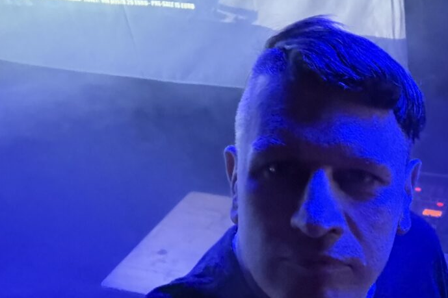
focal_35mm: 50
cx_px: 360
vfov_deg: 26.7
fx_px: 622
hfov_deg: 38.1
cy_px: 218
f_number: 1.9
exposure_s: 1/17
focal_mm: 2.69
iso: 1250
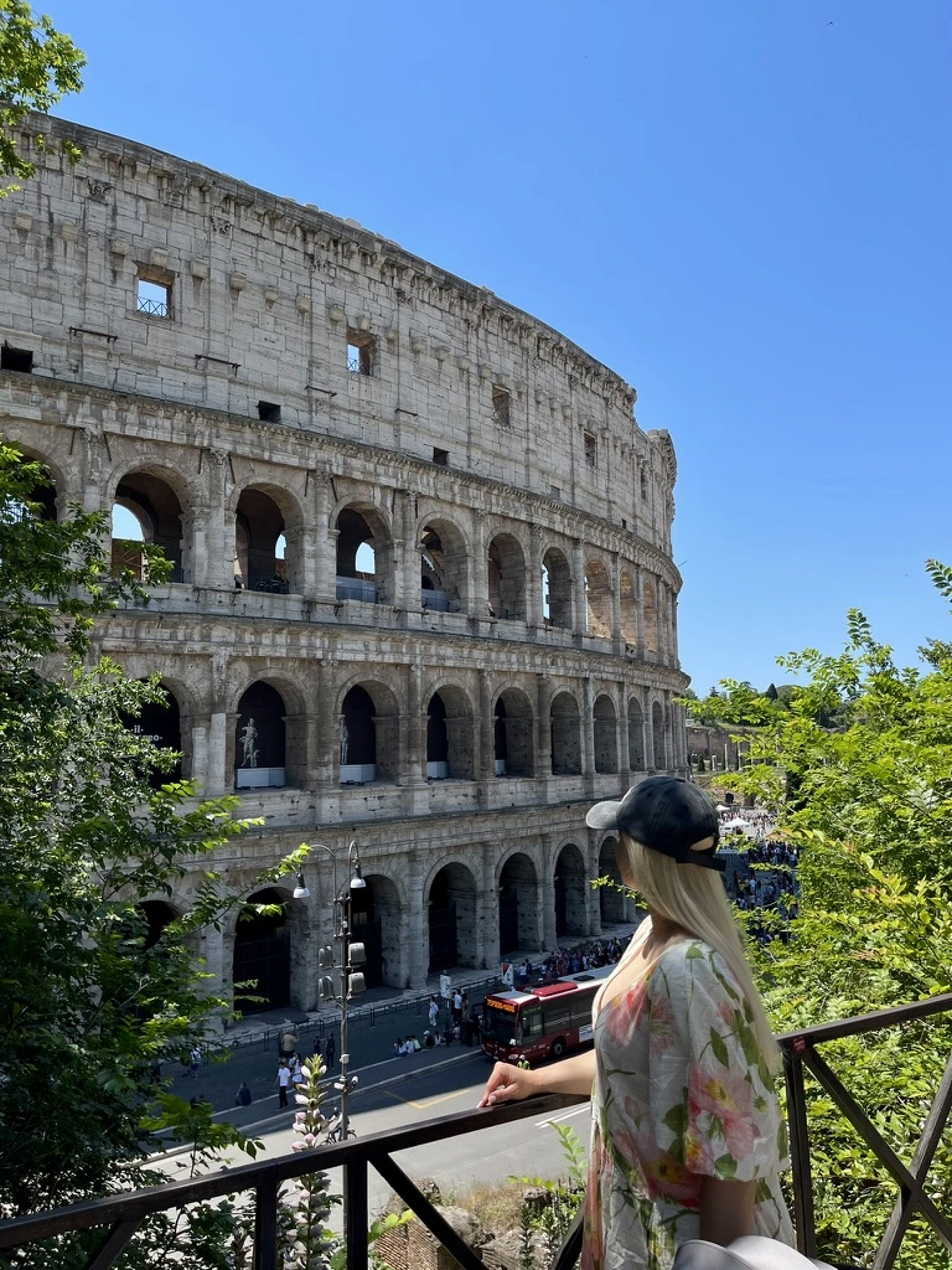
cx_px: 476
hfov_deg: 54.9
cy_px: 635
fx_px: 917
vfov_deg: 69.4
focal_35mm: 25
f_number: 1.6
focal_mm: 5.1
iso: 32
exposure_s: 1/4202
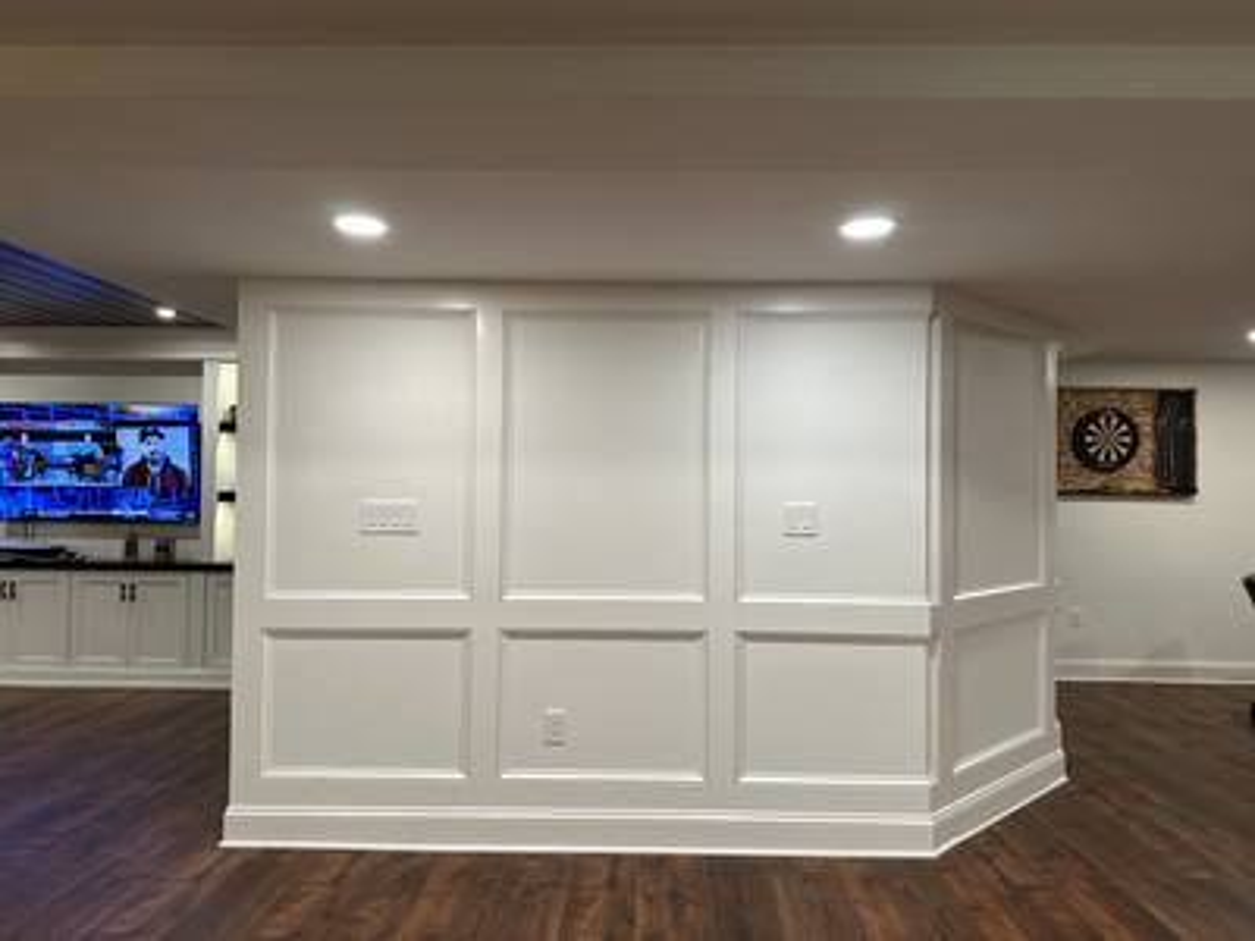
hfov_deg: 71.6
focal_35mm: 24
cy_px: 470
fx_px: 870
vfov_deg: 56.8
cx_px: 628
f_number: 1.78
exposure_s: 1/120
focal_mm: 6.86
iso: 200
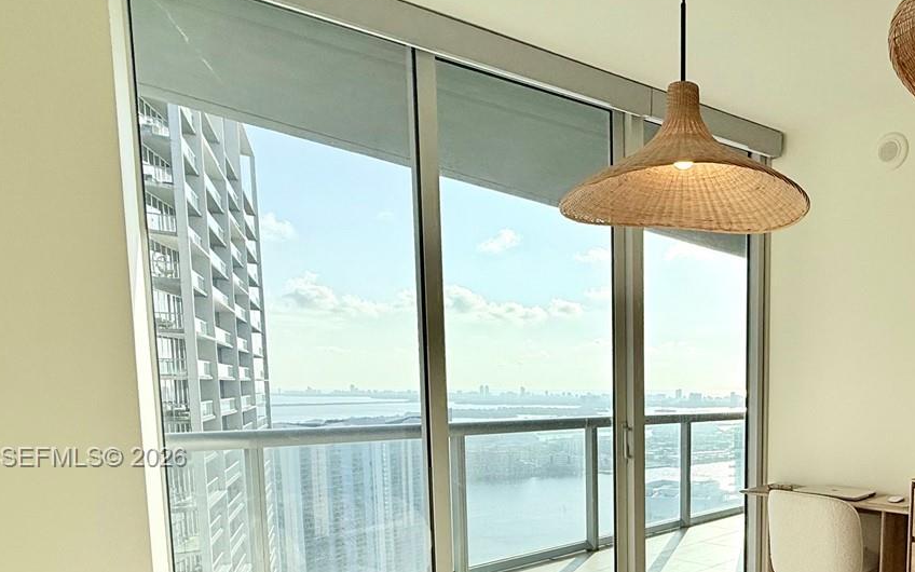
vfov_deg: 42.5
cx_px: 713
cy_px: 459
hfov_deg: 61.7
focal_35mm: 28
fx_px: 698
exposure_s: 1/1497
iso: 50
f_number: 2.2
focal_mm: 2.22
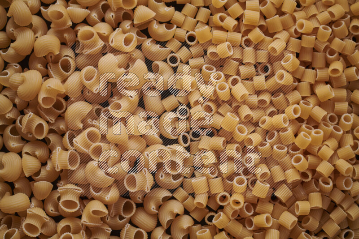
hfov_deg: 39.6
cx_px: 180
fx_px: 499
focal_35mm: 50
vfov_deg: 27.0
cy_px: 120
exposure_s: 1/100
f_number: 8
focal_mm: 50
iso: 160
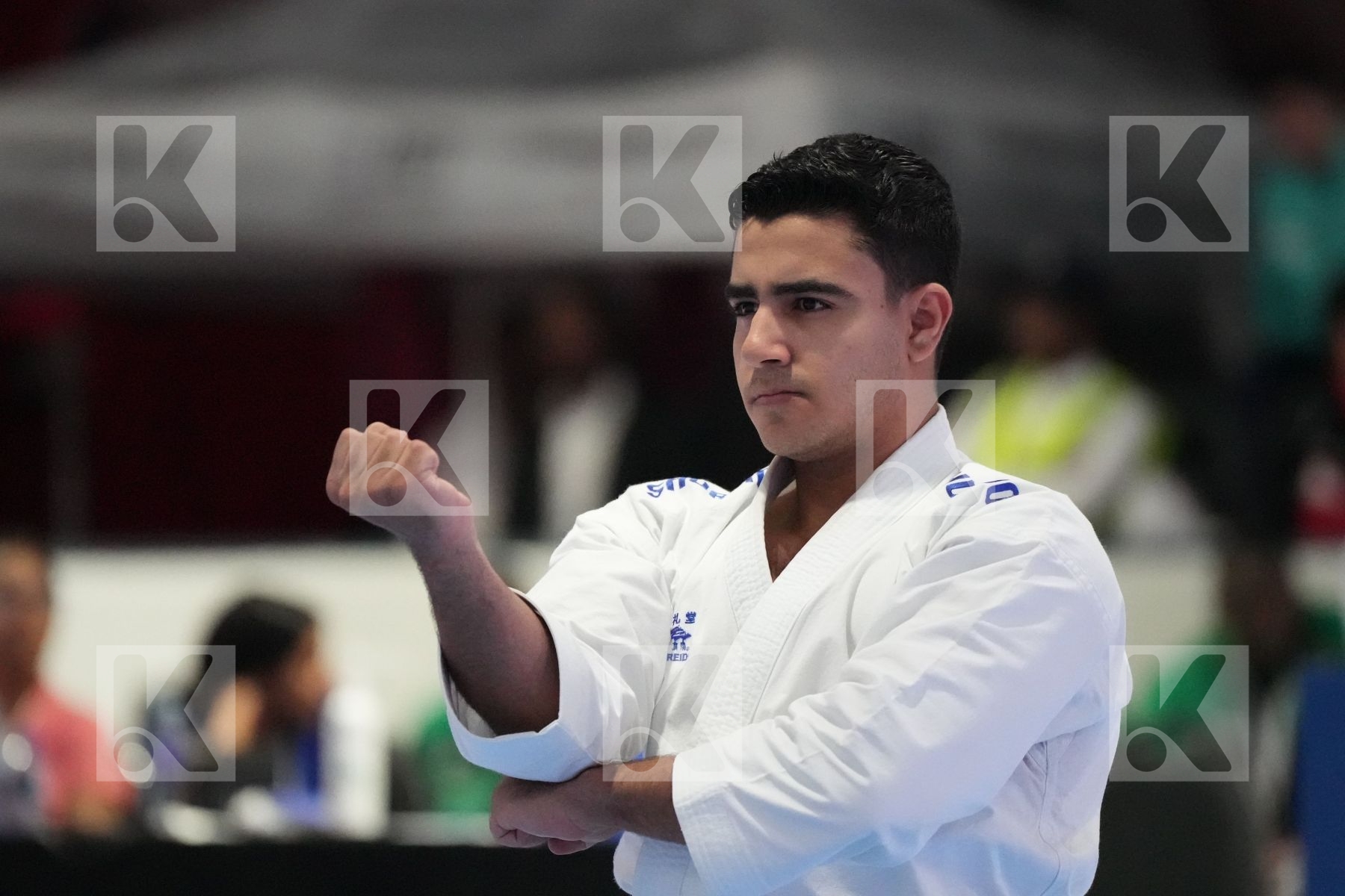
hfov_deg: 6.9
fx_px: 11207
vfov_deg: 4.6
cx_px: 672
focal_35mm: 300
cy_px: 448
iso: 12800
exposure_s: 1/500
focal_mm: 200
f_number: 2.8
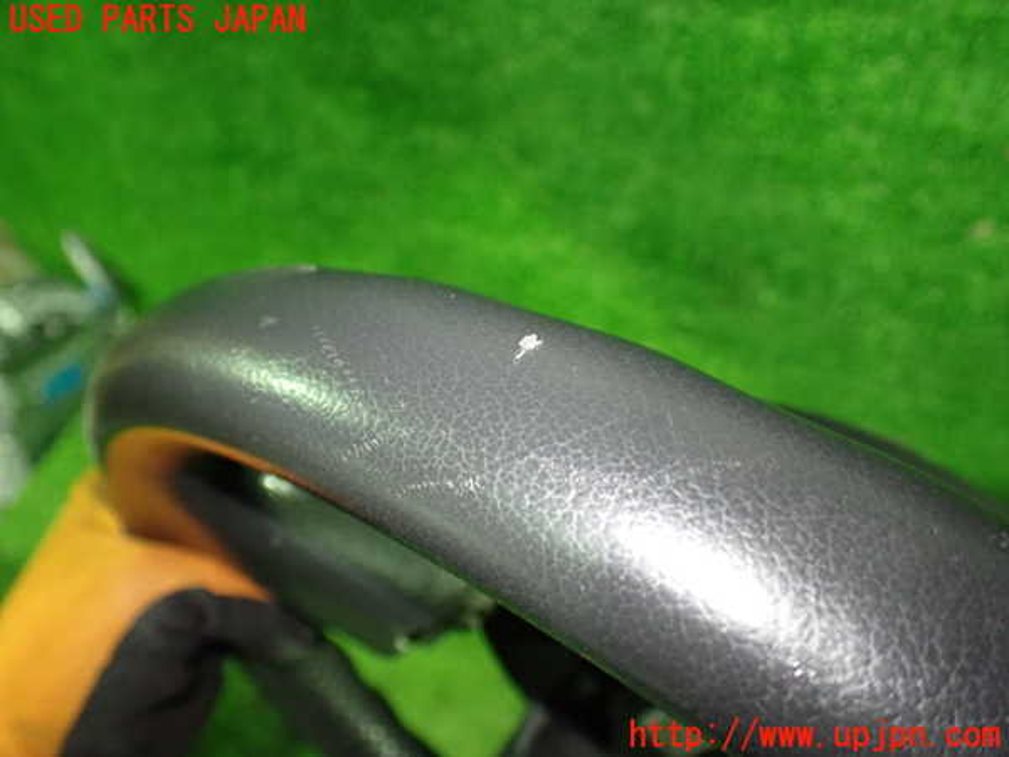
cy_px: 378
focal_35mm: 30
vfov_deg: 46.8
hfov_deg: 60.0
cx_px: 504
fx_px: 874
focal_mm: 5.4
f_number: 2.3
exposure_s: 1/30
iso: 800
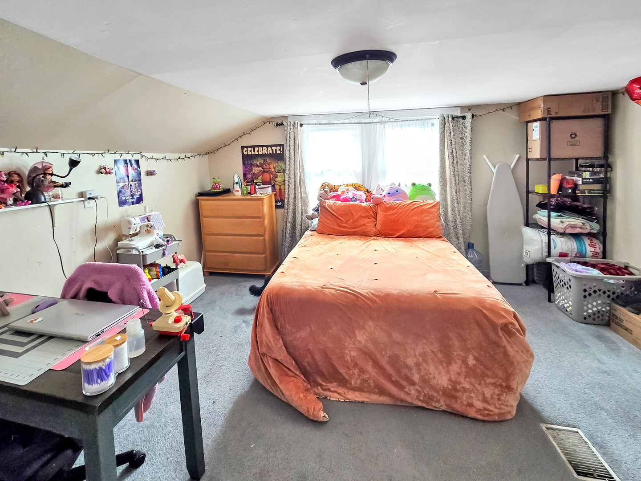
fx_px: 241
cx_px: 320
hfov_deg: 106.2
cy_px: 240
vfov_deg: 89.9
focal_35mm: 13
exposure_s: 1/60
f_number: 2.2
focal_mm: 2.2
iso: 250
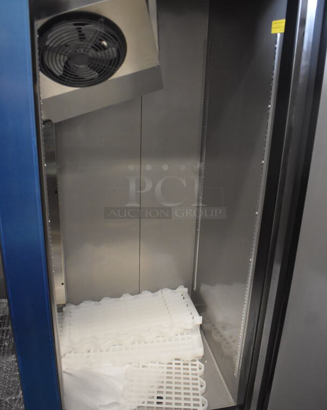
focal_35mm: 31
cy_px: 190
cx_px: 165
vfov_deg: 57.1
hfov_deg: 47.1
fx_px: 375
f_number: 3.5
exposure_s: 1/125
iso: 2500
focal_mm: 18
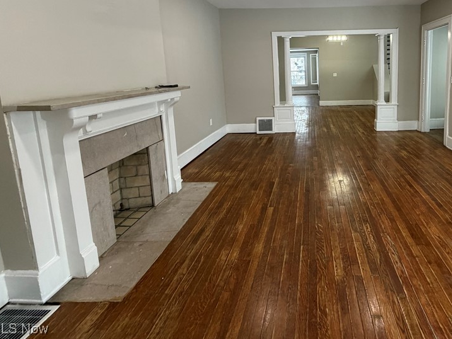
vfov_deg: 63.5
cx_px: 309
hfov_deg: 78.5
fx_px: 261
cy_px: 101
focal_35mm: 20
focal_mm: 2.22
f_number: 2.2
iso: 320
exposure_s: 1/83
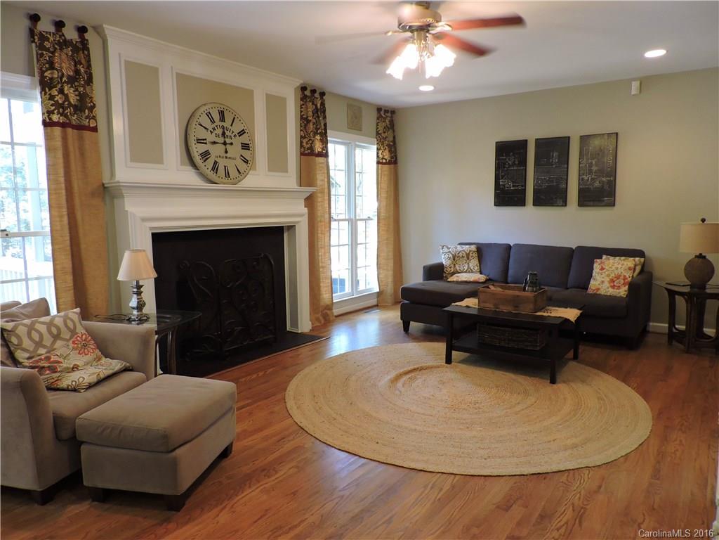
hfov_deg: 71.6
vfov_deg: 56.8
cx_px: 360
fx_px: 498
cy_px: 270
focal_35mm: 24
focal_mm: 4.3
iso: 400
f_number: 3
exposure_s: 1/30
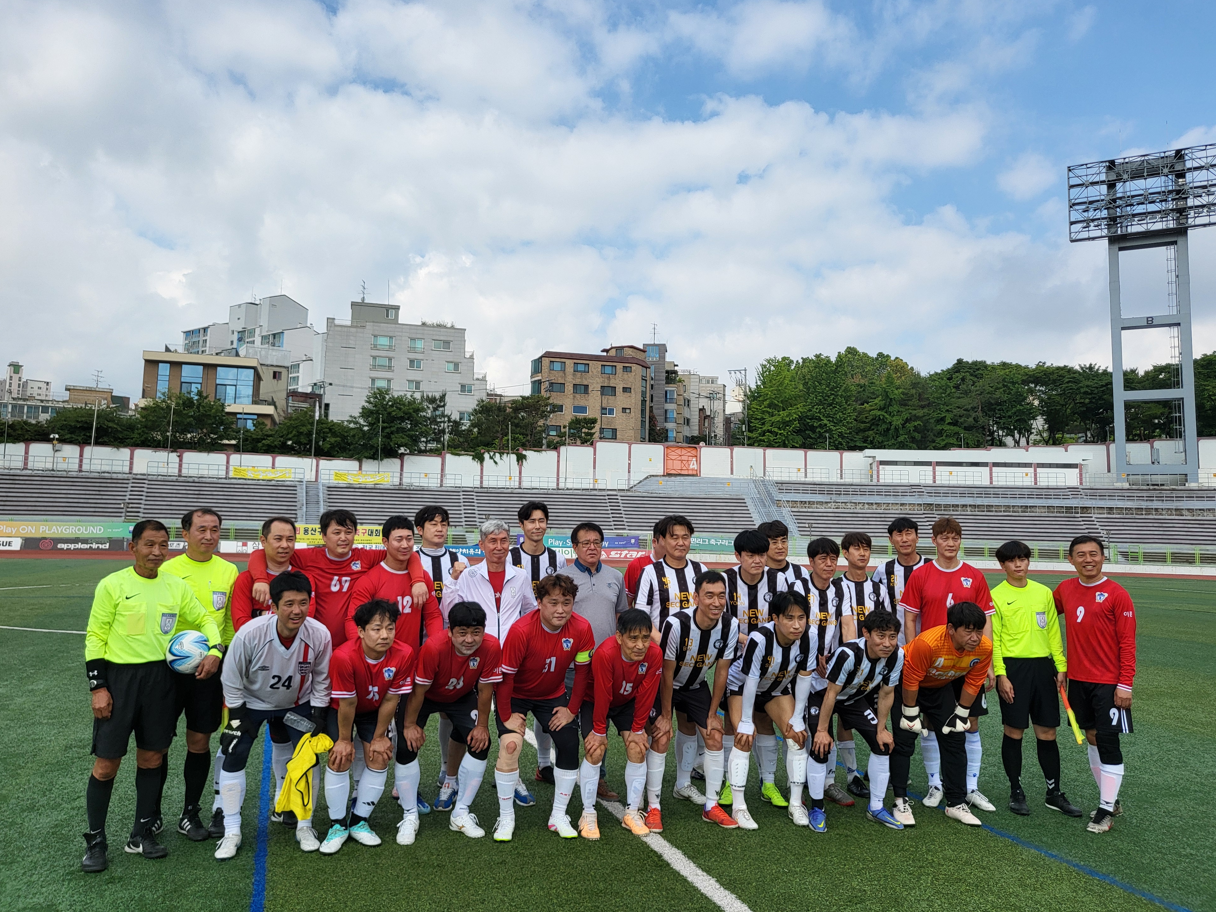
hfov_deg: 65.3
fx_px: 948
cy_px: 442
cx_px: 599
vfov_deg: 51.3
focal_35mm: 27
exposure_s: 1/3363
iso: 50
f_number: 1.8
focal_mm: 4.25
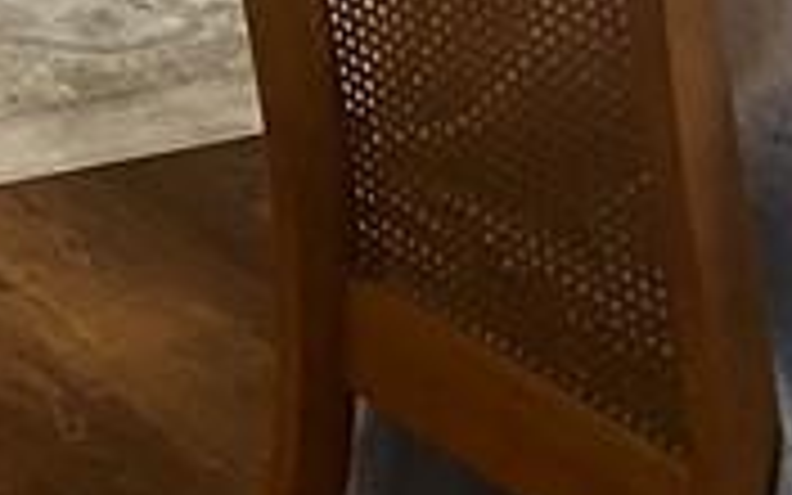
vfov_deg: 7.4
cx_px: -486
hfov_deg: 12.3
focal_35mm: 160
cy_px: -886
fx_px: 3454
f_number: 1.8
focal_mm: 4.25
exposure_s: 1/60
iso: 200
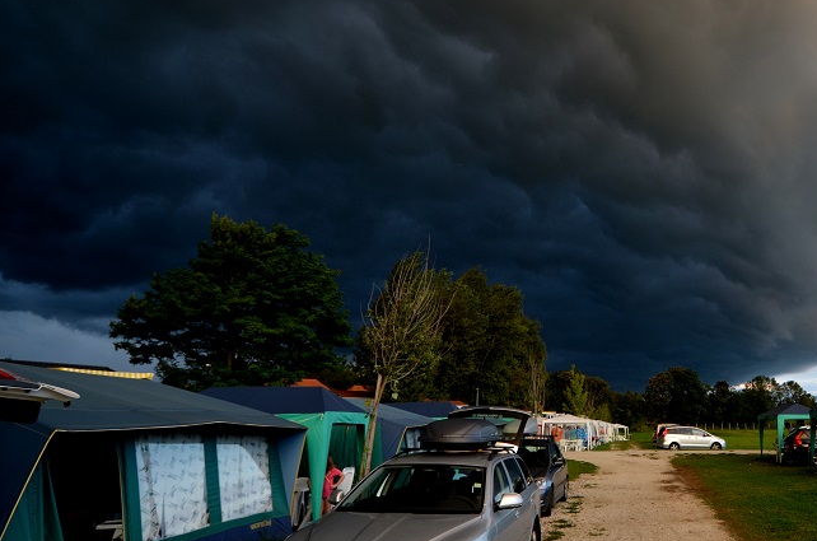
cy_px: 241
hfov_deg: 61.9
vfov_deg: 46.1
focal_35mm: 28
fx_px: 634
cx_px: 613
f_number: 4
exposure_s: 1/100
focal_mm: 12
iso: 125
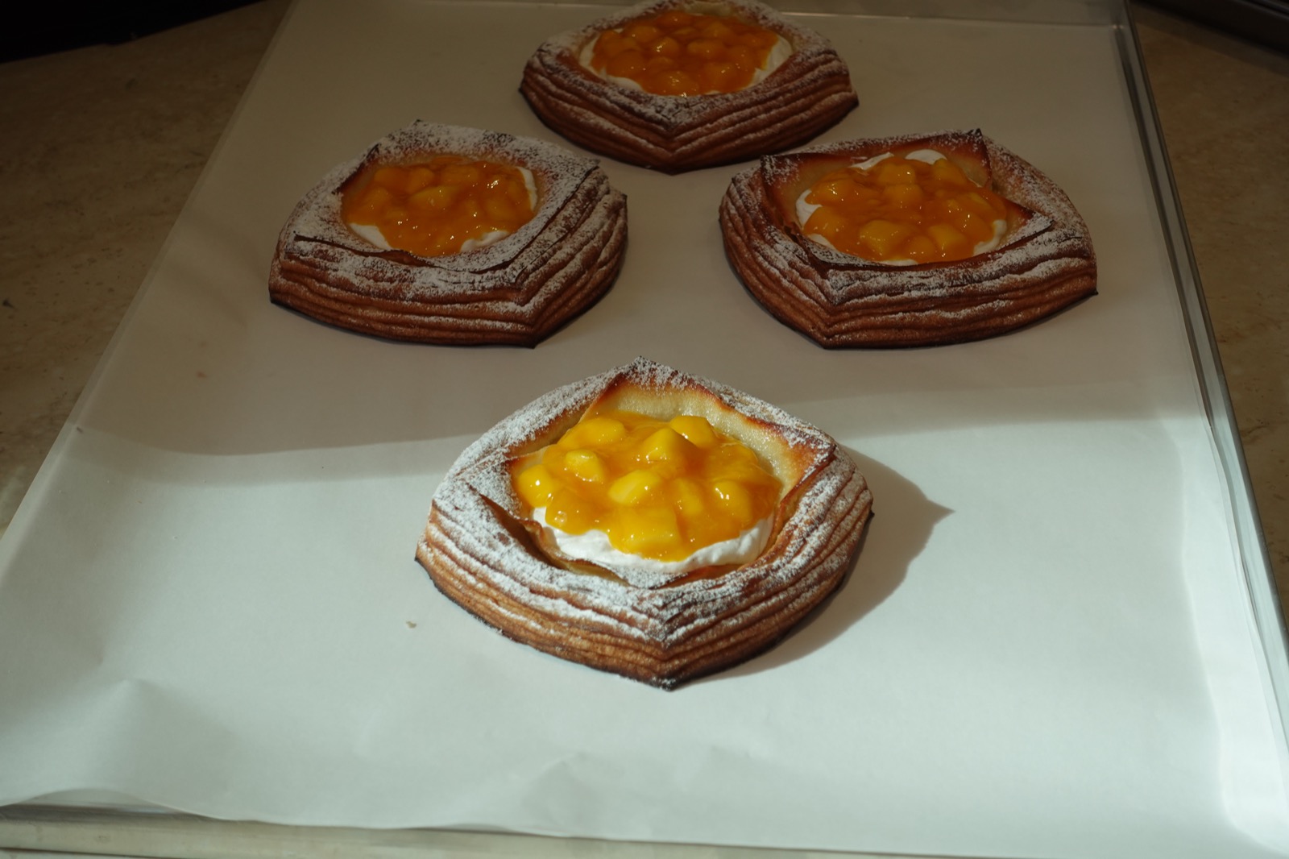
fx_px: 2255
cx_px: 644
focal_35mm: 63
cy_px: 430
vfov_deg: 21.6
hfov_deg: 31.9
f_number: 4
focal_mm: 23.46
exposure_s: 1/200
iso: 125
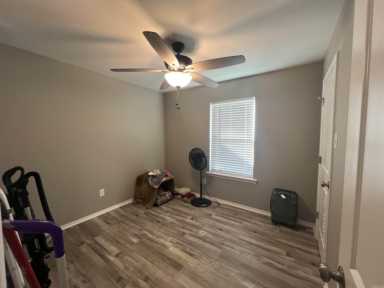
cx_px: 192
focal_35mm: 13
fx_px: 144
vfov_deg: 89.9
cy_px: 144
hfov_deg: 106.2
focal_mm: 1.57
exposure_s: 1/60
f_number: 1.8
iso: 125
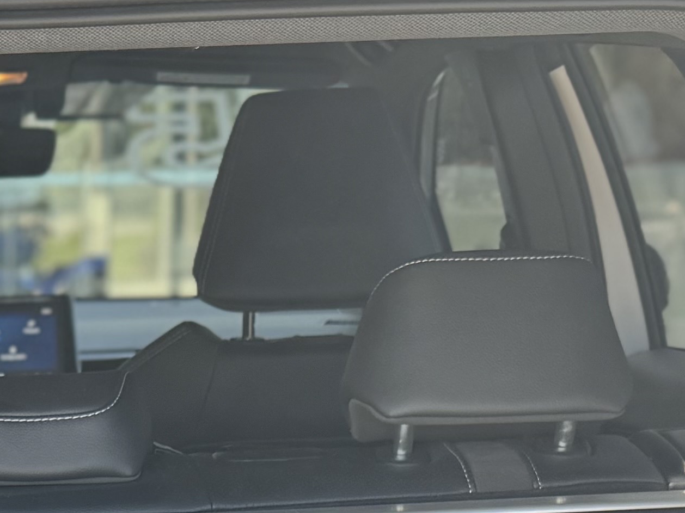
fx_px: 2157
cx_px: -22
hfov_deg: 17.6
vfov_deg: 12.4
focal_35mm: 109
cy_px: 926
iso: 64
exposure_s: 1/232
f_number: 1.78
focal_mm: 6.76
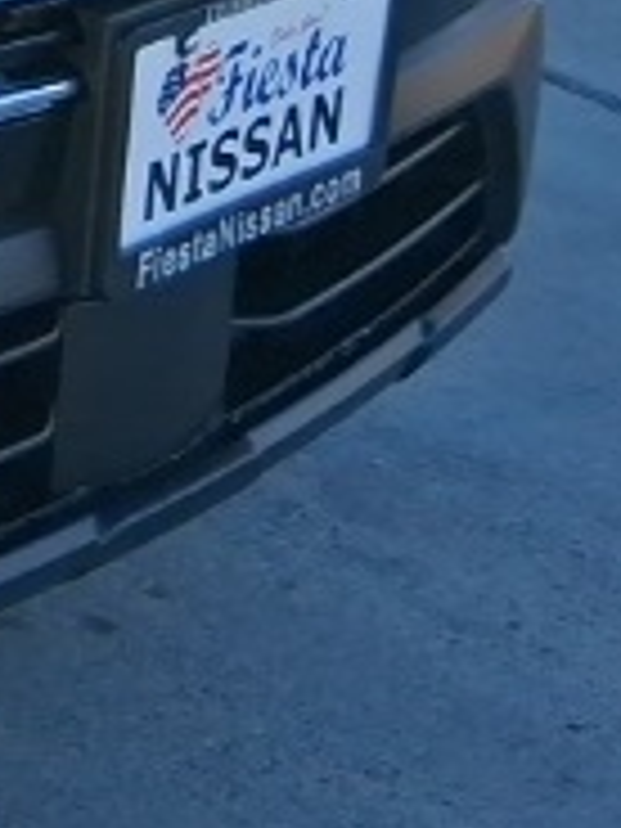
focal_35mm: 145
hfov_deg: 8.7
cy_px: -666
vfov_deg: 12.4
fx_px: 3468
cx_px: -1148
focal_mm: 3.98
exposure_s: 1/411
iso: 25
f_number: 1.8
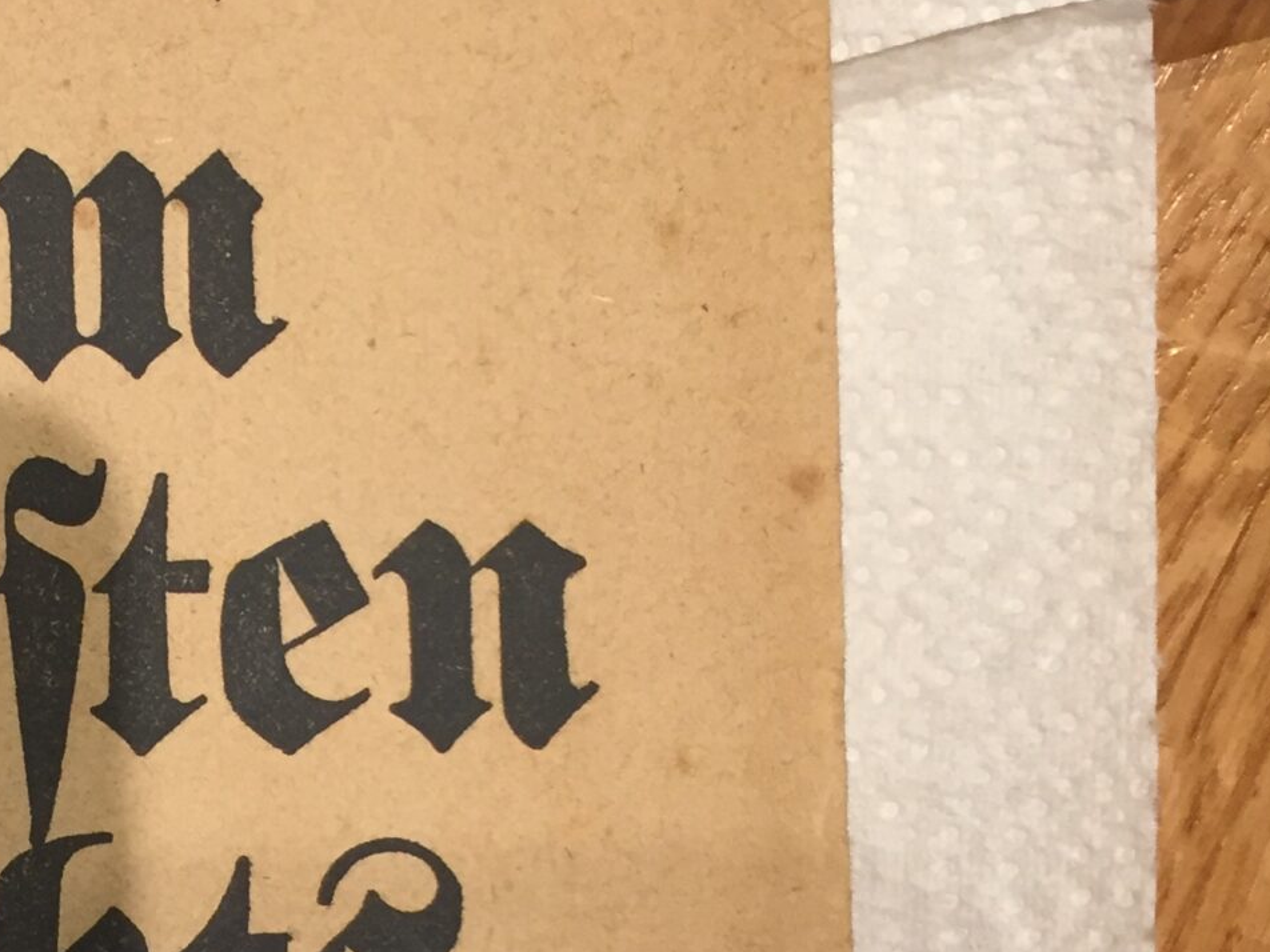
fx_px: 2862
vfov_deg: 18.8
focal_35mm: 78
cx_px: 92
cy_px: 657
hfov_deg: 24.2
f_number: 2.2
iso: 100
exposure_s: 1/33
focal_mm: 4.15
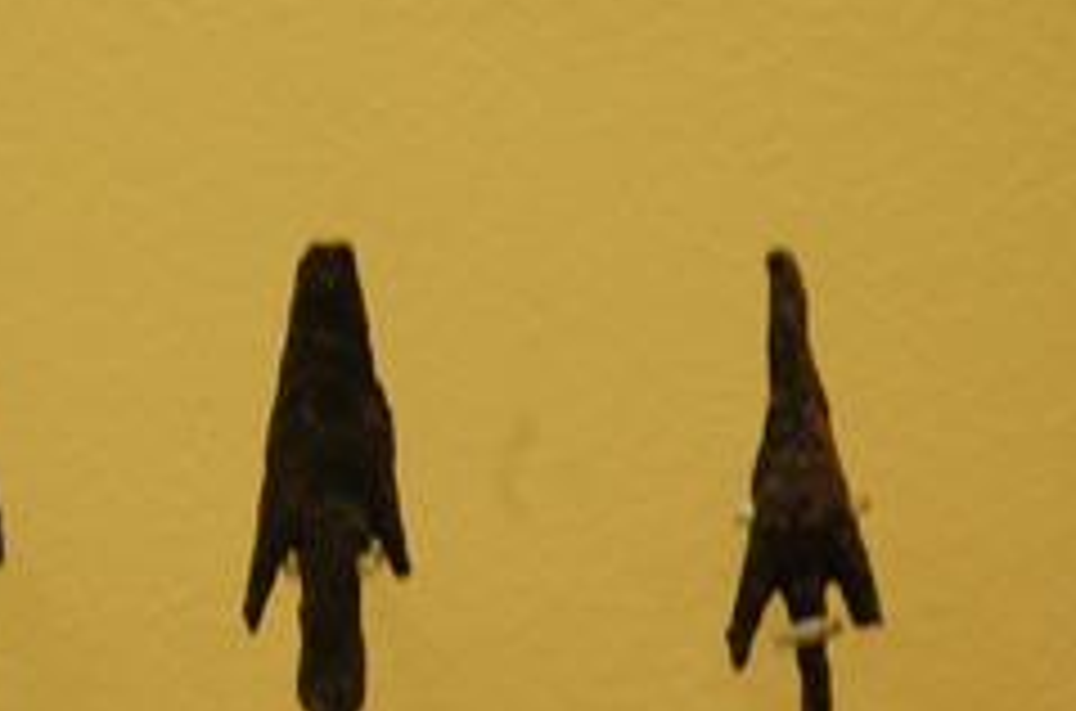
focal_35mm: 332
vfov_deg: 4.1
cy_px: 513
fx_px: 9897
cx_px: 306
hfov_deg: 6.2
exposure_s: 1/10
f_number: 5.6
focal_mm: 120
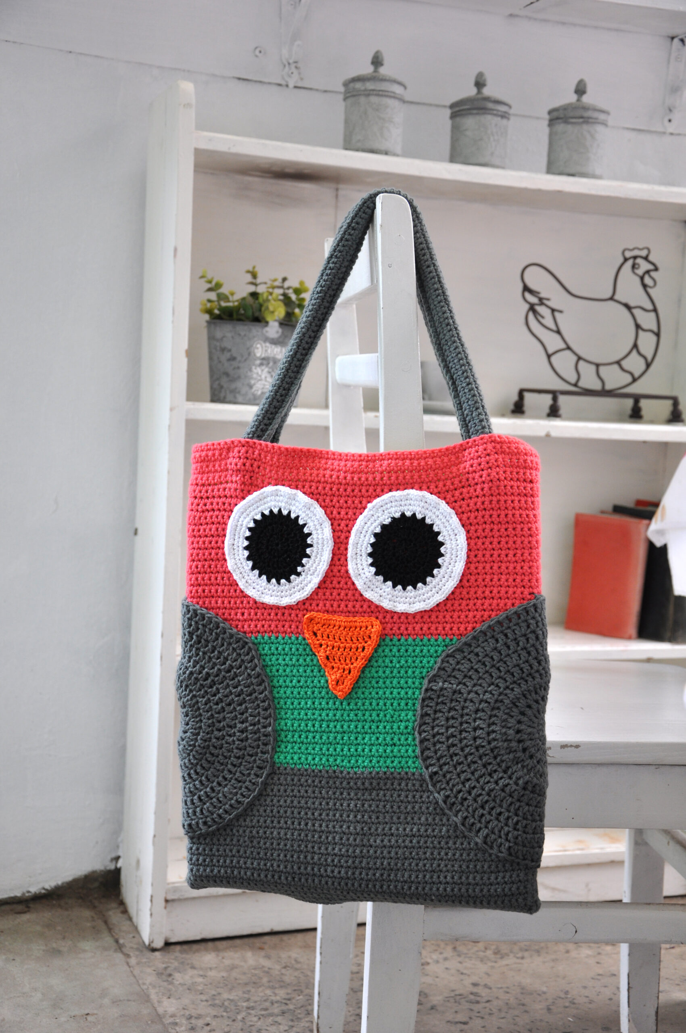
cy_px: 516
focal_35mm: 51
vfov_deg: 38.9
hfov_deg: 26.4
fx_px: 1462
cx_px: 343
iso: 400
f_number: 4.2
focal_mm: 34
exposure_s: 1/15
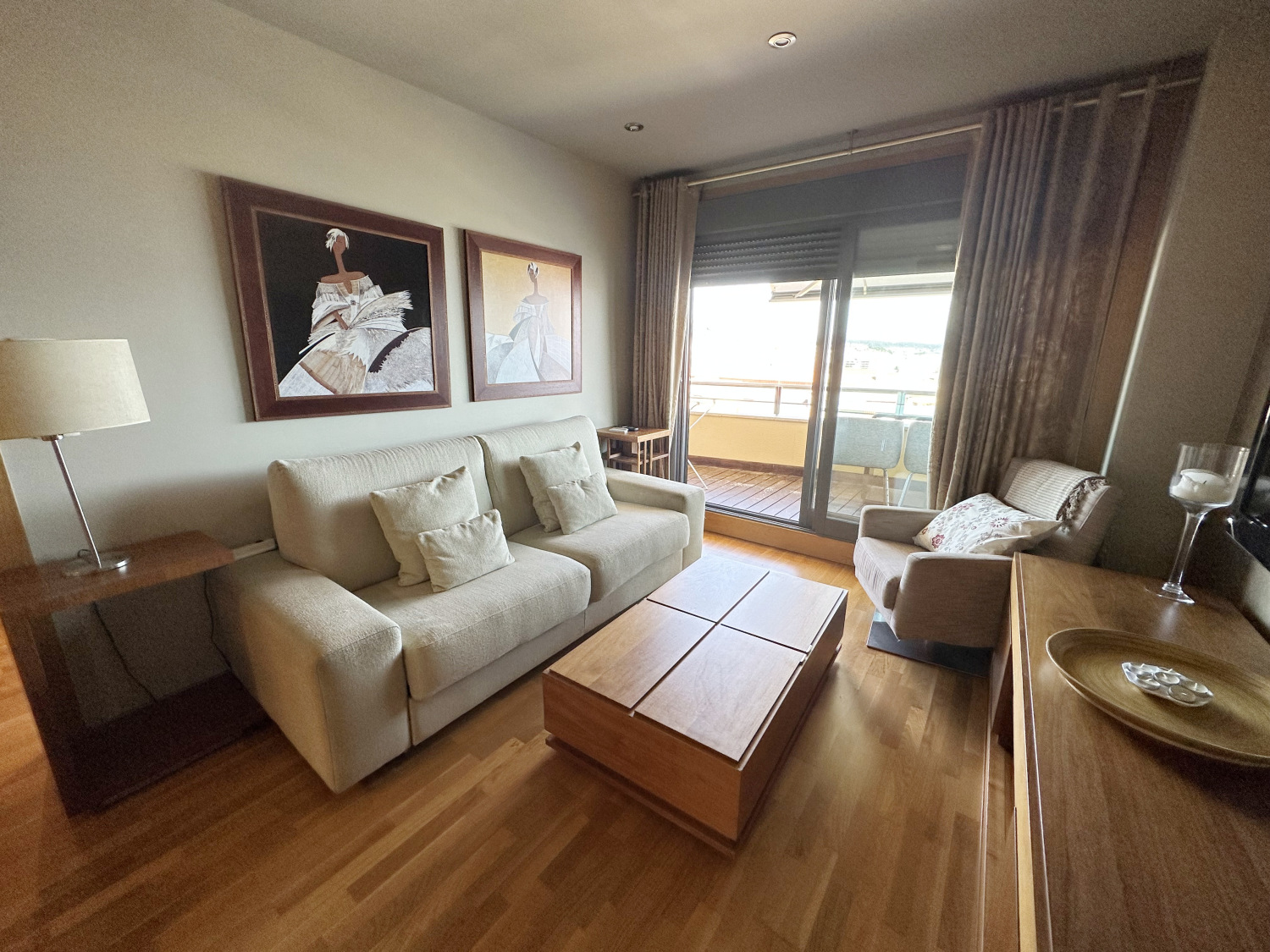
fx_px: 514
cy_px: 476
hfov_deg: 102.1
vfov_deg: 85.7
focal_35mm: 14
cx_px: 635
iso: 100
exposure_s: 1/99
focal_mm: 2.22
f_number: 2.2
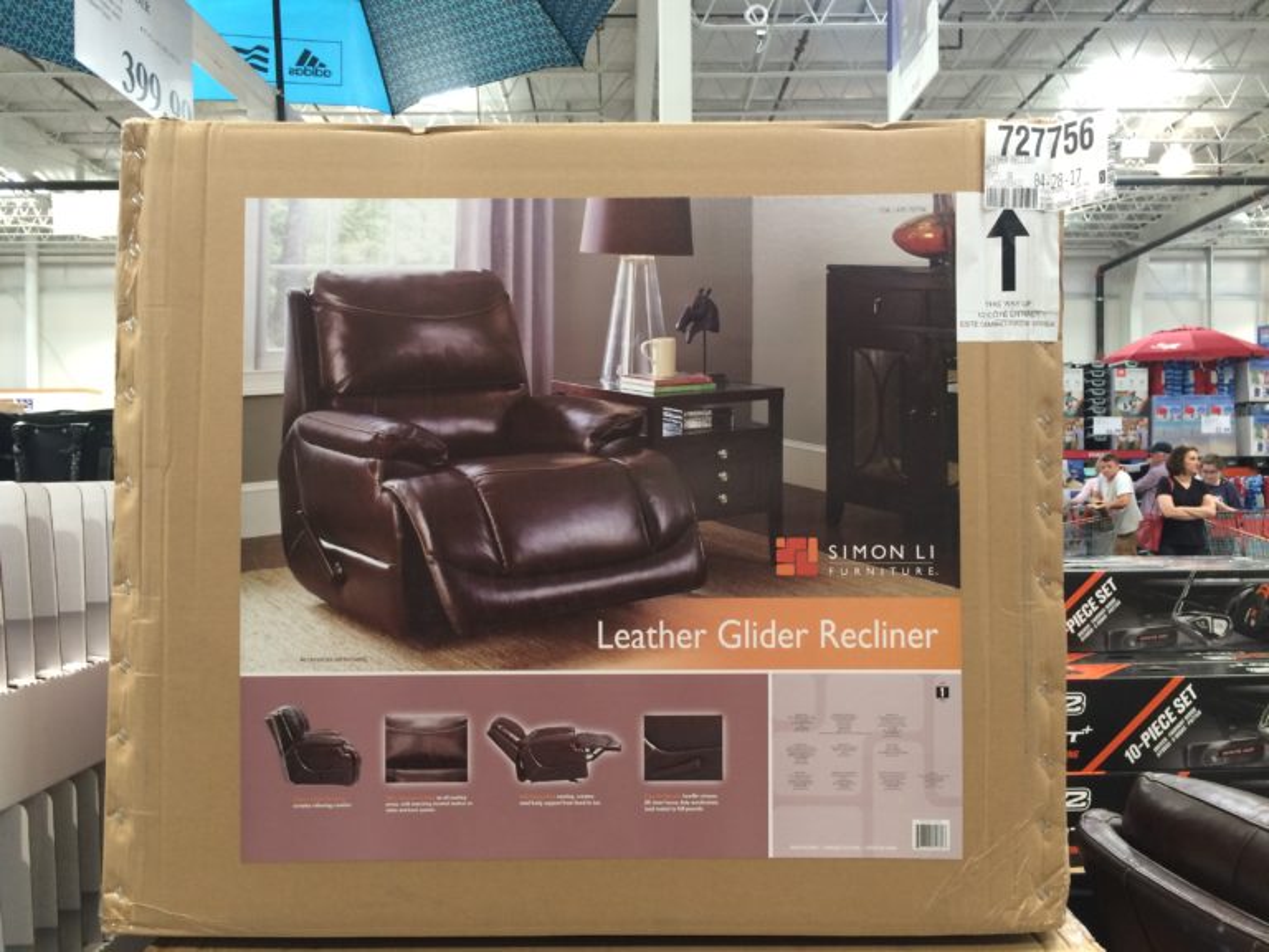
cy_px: 476
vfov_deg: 48.2
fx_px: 1063
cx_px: 634
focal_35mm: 29
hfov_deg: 61.7
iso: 100
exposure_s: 1/30
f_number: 2.2
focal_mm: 4.15
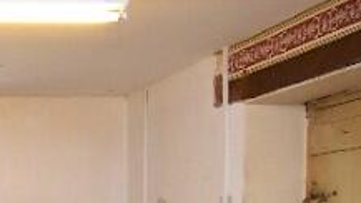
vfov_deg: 15.7
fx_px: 708
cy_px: 245
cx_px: -175
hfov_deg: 23.2
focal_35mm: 74
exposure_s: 1/125
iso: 1400
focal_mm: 10
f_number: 4.5
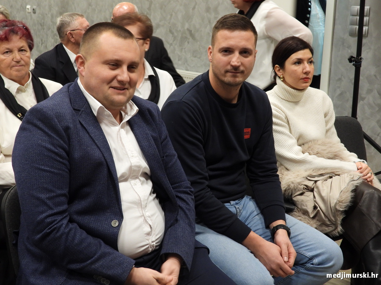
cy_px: 142
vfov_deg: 24.4
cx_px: 190
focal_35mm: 60
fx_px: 660
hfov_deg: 32.2
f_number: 3.5
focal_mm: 10.7
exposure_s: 1/13
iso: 400
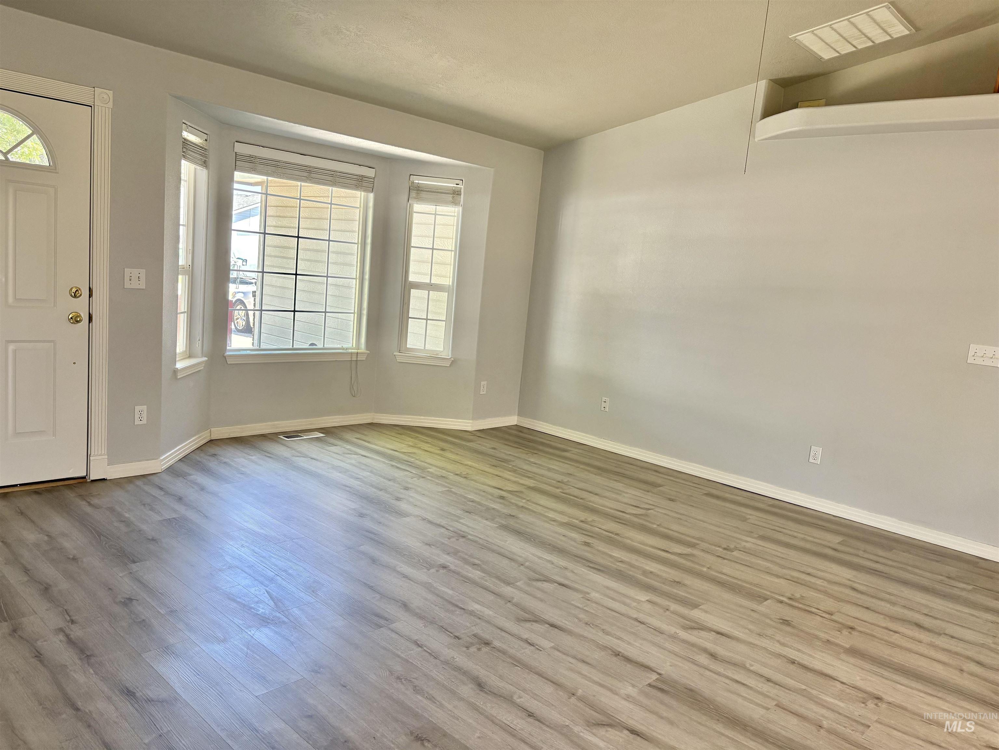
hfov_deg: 67.3
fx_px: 750
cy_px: 375
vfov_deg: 53.1
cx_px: 500
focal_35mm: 26
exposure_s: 1/130
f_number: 1.6
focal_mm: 5.96
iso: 125
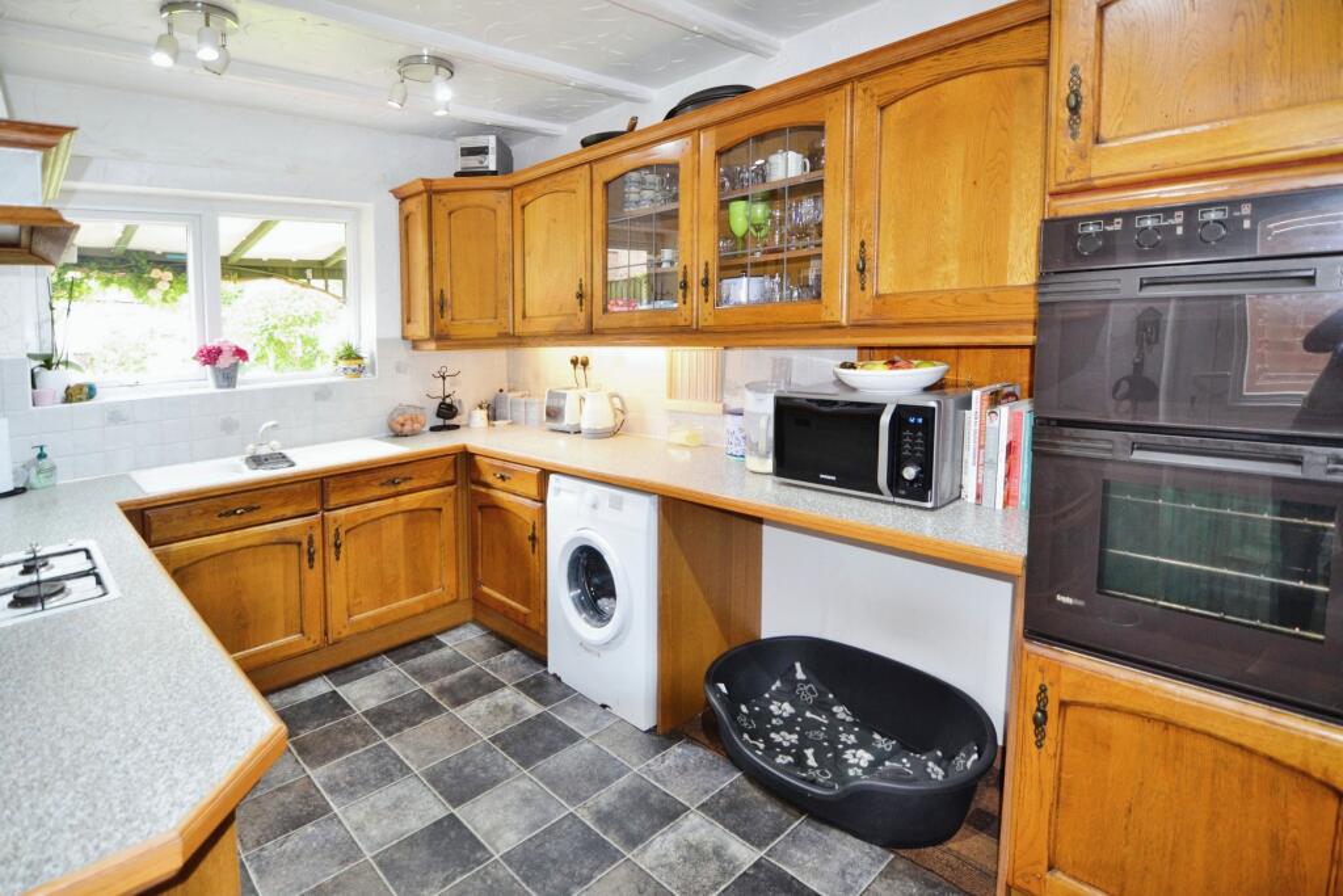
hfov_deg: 95.0
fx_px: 616
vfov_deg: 72.1
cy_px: 448
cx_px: 672
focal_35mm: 16
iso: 400
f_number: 2.8
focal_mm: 11
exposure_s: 1/60
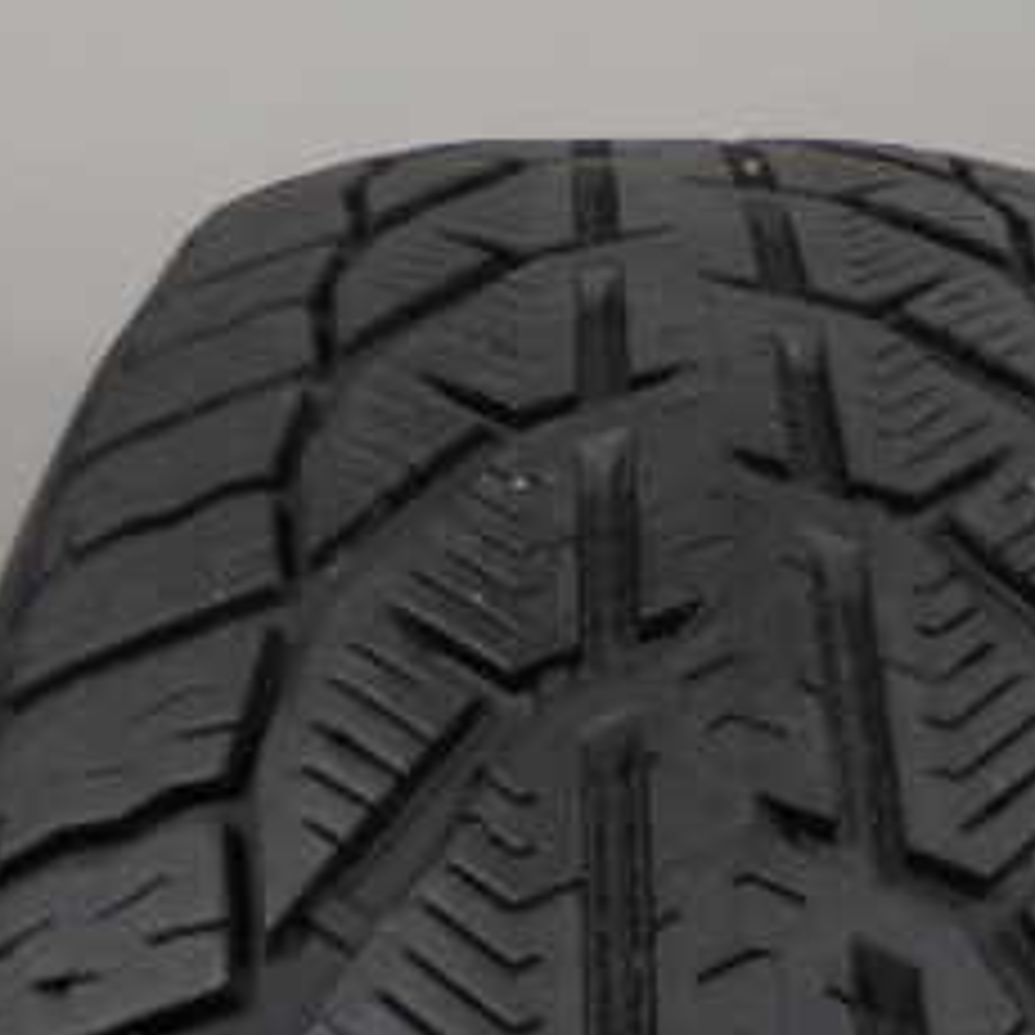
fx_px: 2165
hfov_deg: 26.8
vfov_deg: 26.3
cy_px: 176
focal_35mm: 64
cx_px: 626
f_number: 3.5
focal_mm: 4.6
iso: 100
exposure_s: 1/30
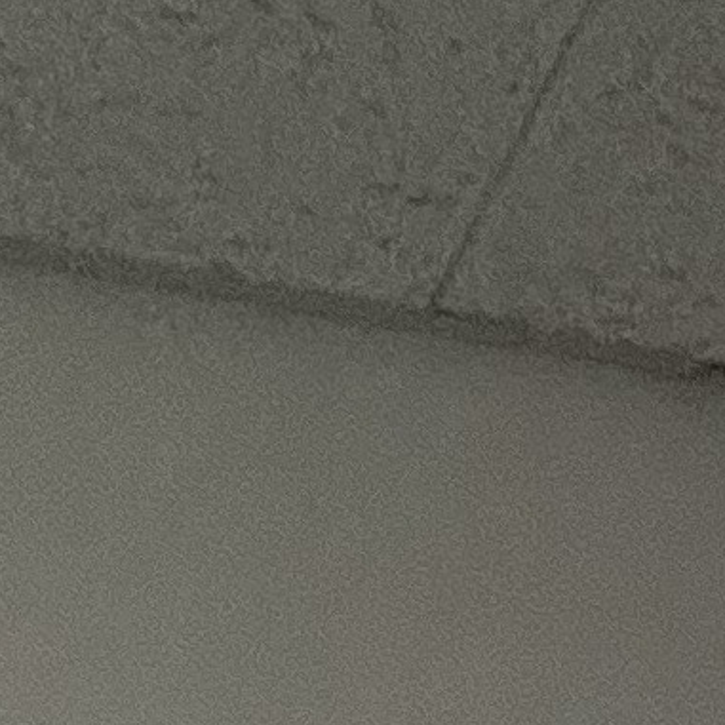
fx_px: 5095
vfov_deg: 6.6
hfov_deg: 8.1
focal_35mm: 215
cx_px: 19
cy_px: 2877
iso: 400
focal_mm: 2.69
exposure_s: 1/30
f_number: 1.9
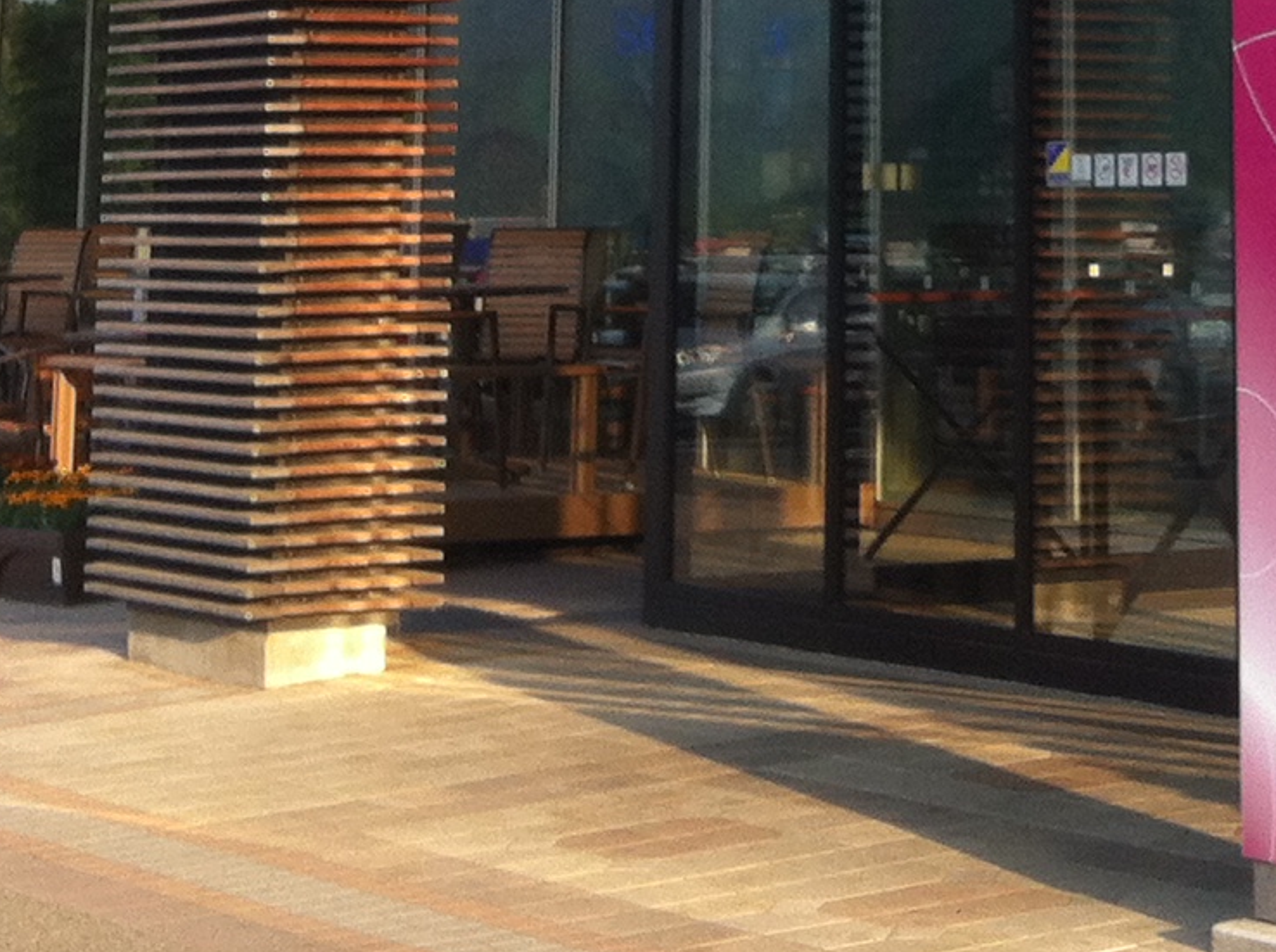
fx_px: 4527
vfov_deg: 11.4
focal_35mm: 123
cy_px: -563
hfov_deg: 16.0
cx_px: 887
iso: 80
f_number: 2.8
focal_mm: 3.85
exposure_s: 1/289
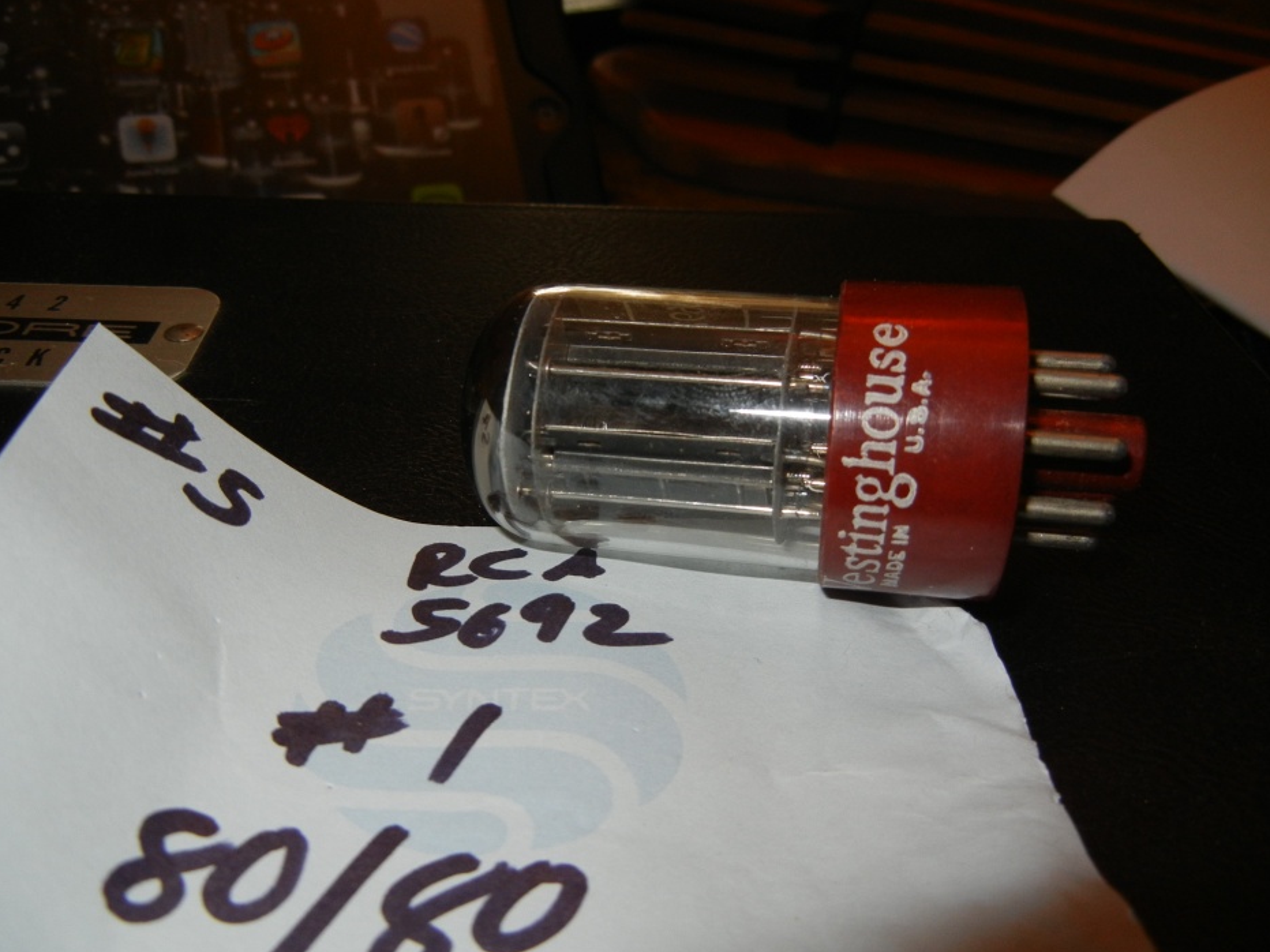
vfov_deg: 42.9
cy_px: 521
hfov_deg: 55.3
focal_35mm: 33
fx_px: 1211
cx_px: 588
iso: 200
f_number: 7
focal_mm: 5.4
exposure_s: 1/30
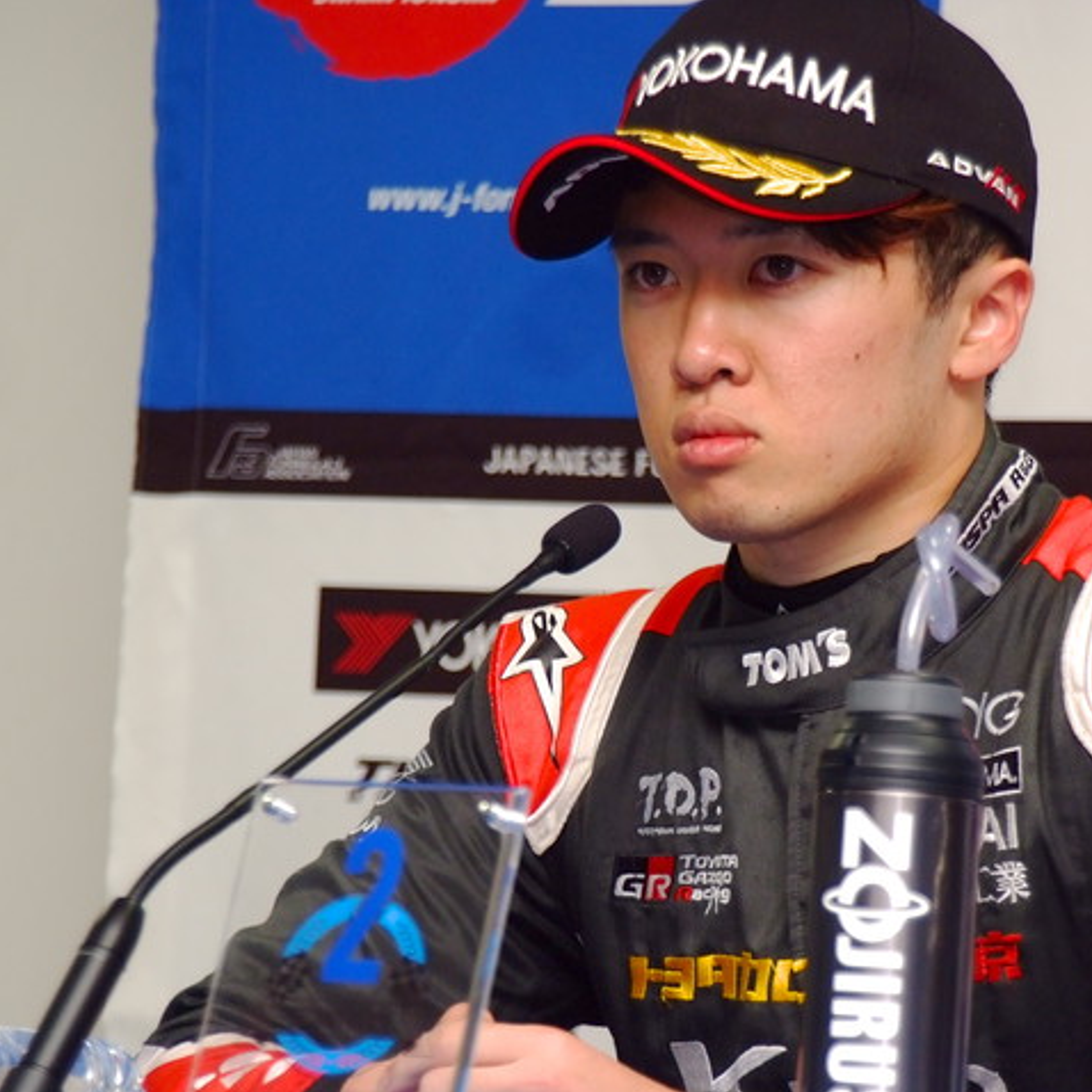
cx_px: 724
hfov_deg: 6.7
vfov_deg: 6.7
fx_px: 9279
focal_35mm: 260
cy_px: 546
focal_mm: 135
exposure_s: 1/250
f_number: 5.6
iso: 640
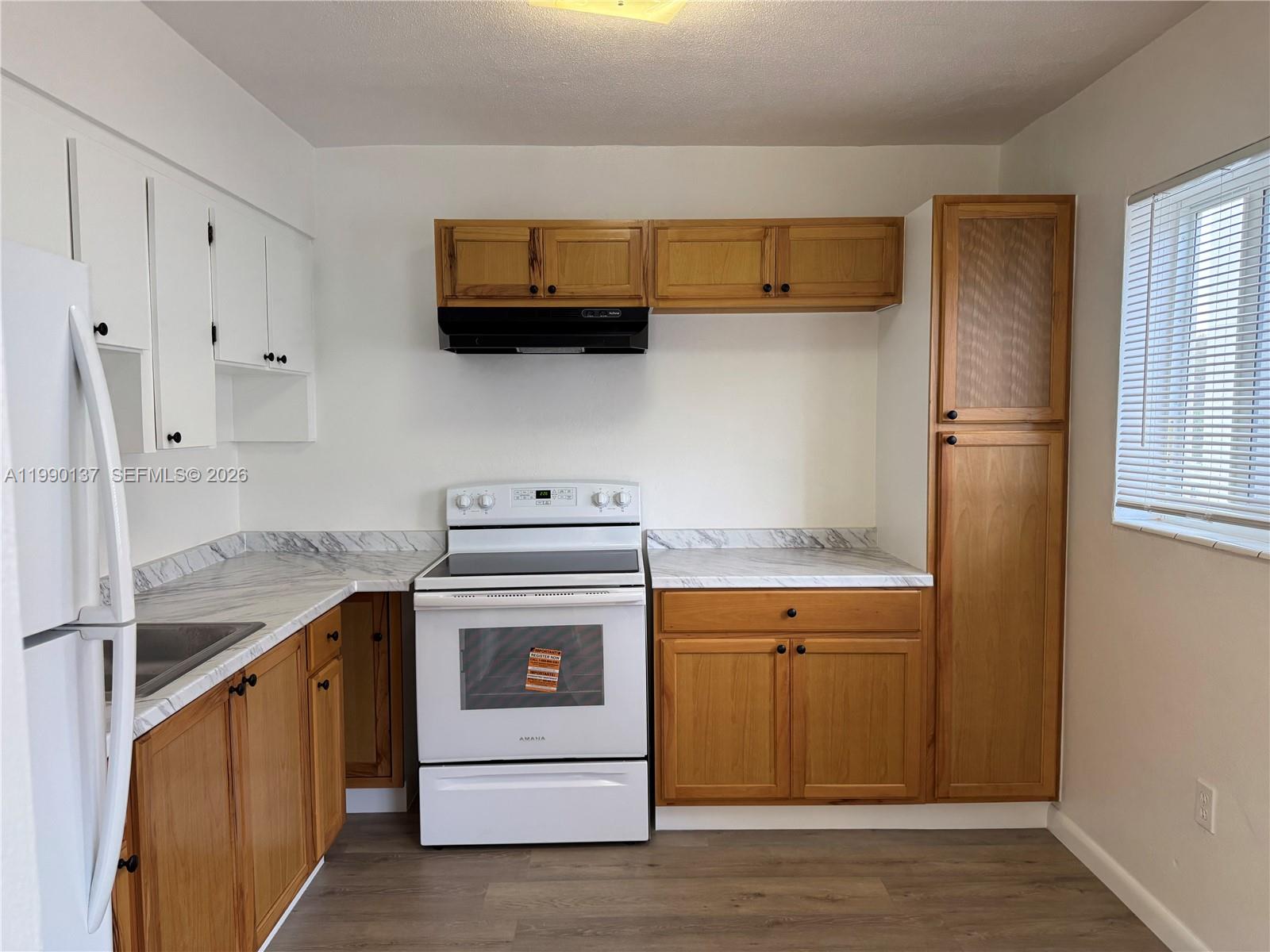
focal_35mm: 24
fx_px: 881
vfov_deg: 56.8
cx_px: 635
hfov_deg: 71.6
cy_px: 476
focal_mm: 6.76
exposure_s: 1/120
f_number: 1.78
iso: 200
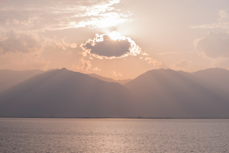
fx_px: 509
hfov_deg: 25.4
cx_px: 114
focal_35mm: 80
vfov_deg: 17.1
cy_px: 76
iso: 100
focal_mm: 80
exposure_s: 1/400
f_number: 10
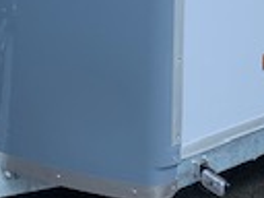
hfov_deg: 15.2
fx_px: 991
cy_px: -111
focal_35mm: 130
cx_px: 105
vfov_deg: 10.9
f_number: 1.8
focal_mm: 4.25
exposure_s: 1/1490
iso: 25
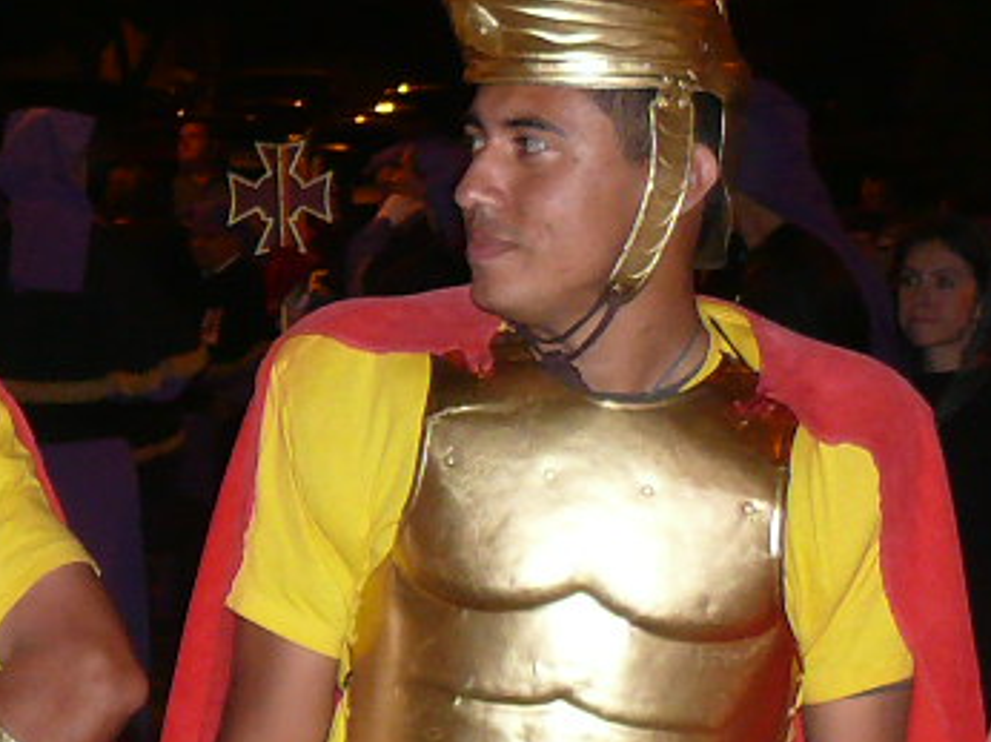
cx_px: -902
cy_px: 498
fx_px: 4635
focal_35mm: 162
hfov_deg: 11.2
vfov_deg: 9.1
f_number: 2.8
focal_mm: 7.4
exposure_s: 1/30
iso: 200
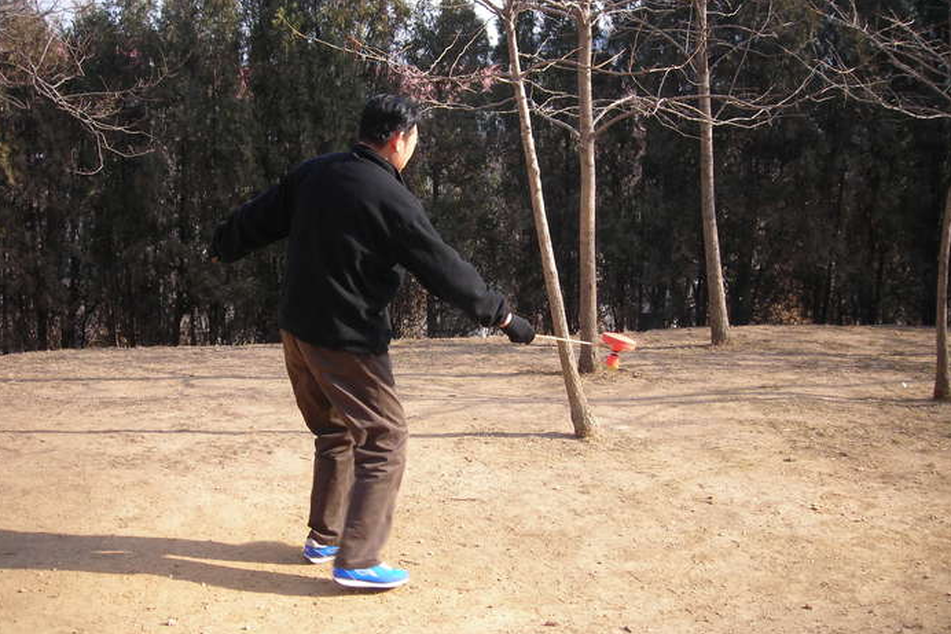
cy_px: 305
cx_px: 473
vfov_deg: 33.4
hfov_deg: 48.5
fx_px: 1056
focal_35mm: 40
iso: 50
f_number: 3.2
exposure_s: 1/165
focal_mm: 6.3
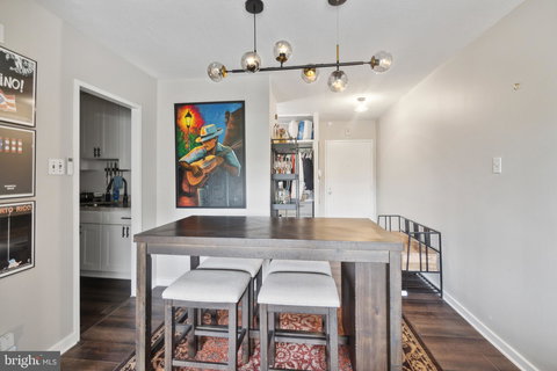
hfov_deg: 100.4
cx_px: 278
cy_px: 186
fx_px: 232
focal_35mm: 15
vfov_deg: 77.3
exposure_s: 1/1.67
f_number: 7.1
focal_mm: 10
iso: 200
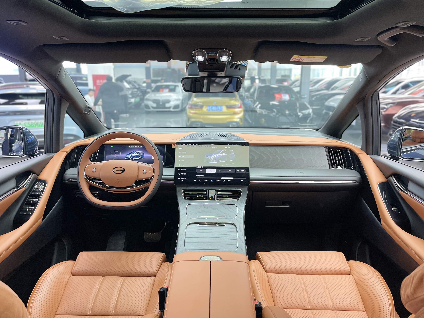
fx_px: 318
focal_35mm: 26
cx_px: 212
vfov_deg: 53.1
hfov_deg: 67.3
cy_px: 159
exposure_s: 1/50
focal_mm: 5.1
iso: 160
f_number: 1.6
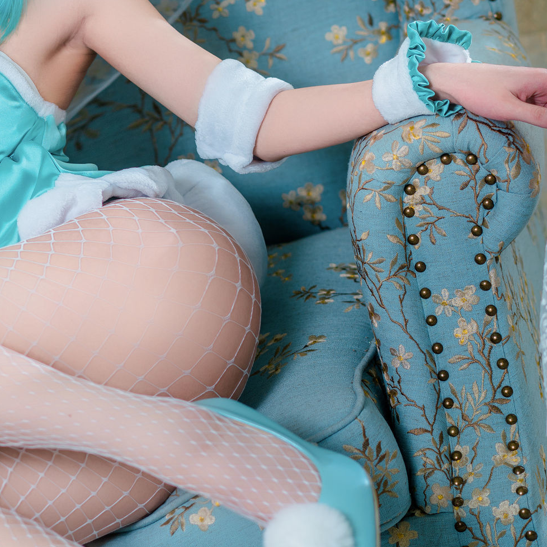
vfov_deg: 15.2
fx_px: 2038
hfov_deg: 15.2
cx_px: 120
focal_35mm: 114
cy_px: 136
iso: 100
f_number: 2.5
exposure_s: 1/160
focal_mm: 55
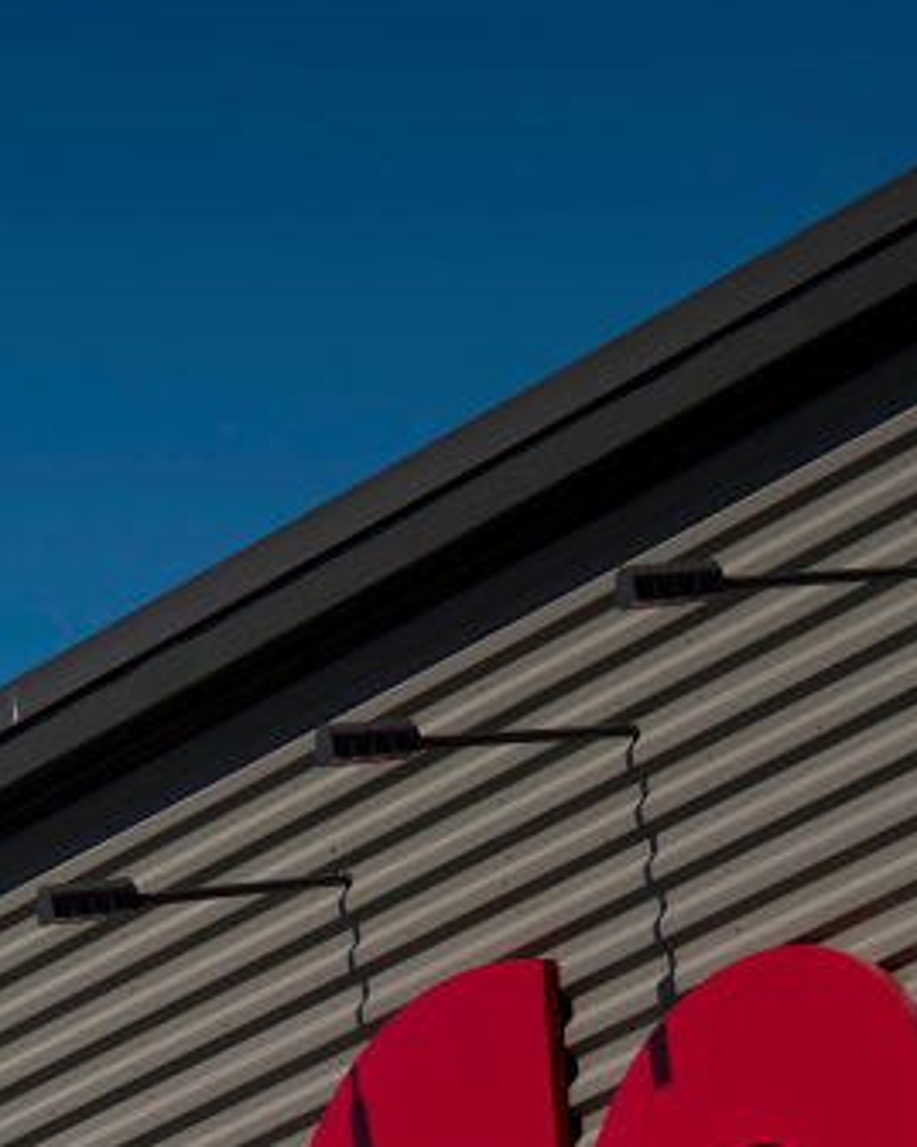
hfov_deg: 4.0
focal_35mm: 387
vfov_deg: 5.0
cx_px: 763
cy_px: 909
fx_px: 13129
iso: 50
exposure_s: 1/5000
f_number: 2.8
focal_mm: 135
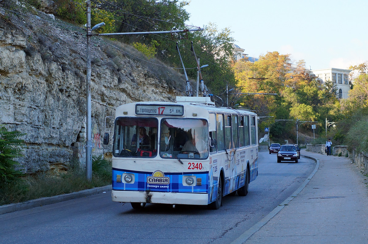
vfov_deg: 18.1
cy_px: 122
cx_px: 184
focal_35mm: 75
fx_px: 766
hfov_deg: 27.0
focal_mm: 50
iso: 400
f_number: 3.5
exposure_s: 1/2000
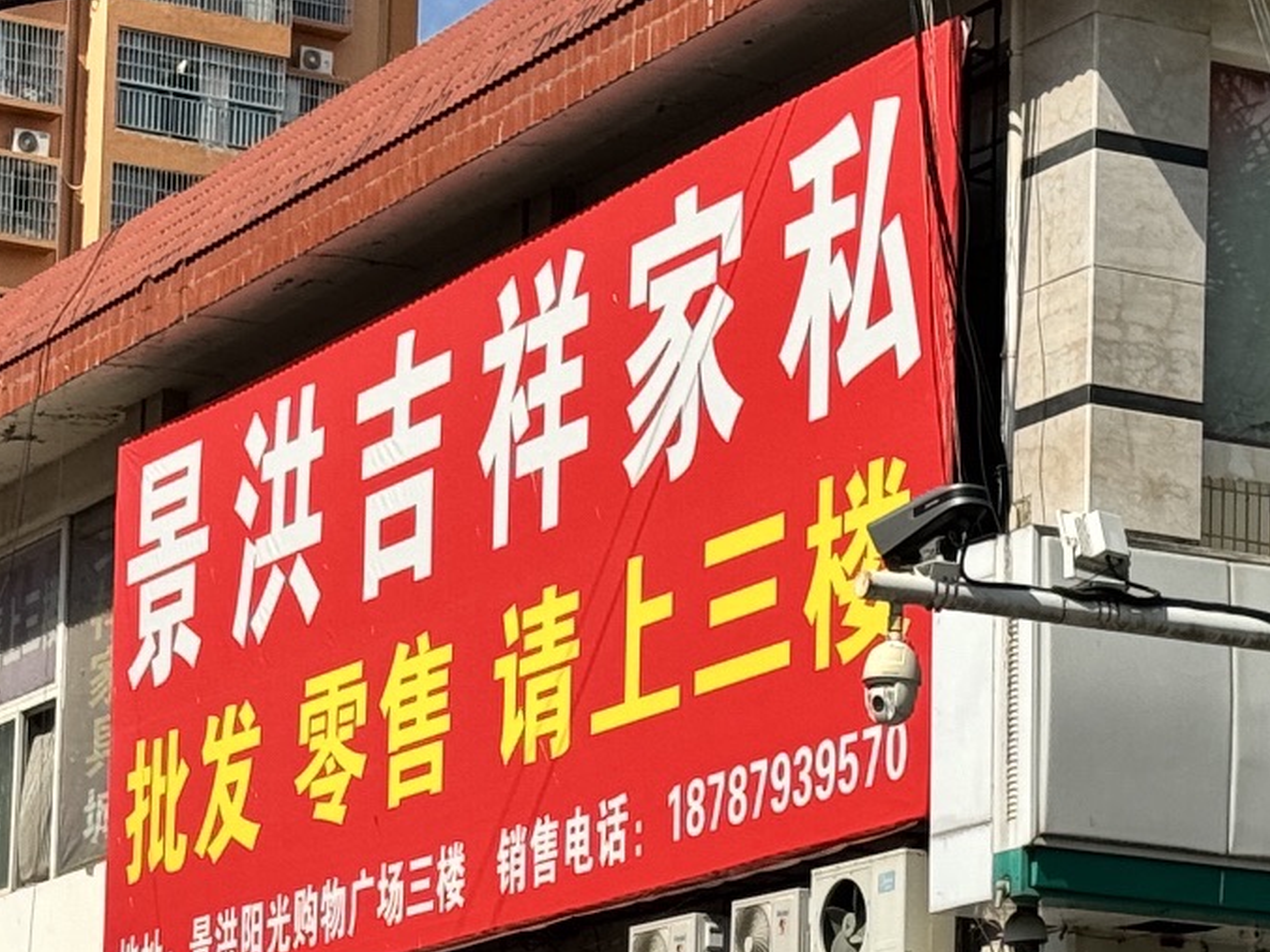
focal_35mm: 143
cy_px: 982
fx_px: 5247
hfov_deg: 13.8
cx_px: 505
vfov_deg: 10.3
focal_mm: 6.86
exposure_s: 1/5348
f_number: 1.78
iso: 64
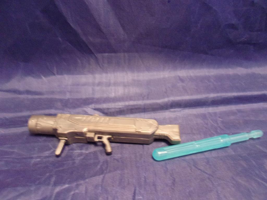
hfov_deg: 65.3
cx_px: 134
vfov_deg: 51.4
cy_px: 100
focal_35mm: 27
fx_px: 208
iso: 649
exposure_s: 1/17
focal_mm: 4.9
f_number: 3
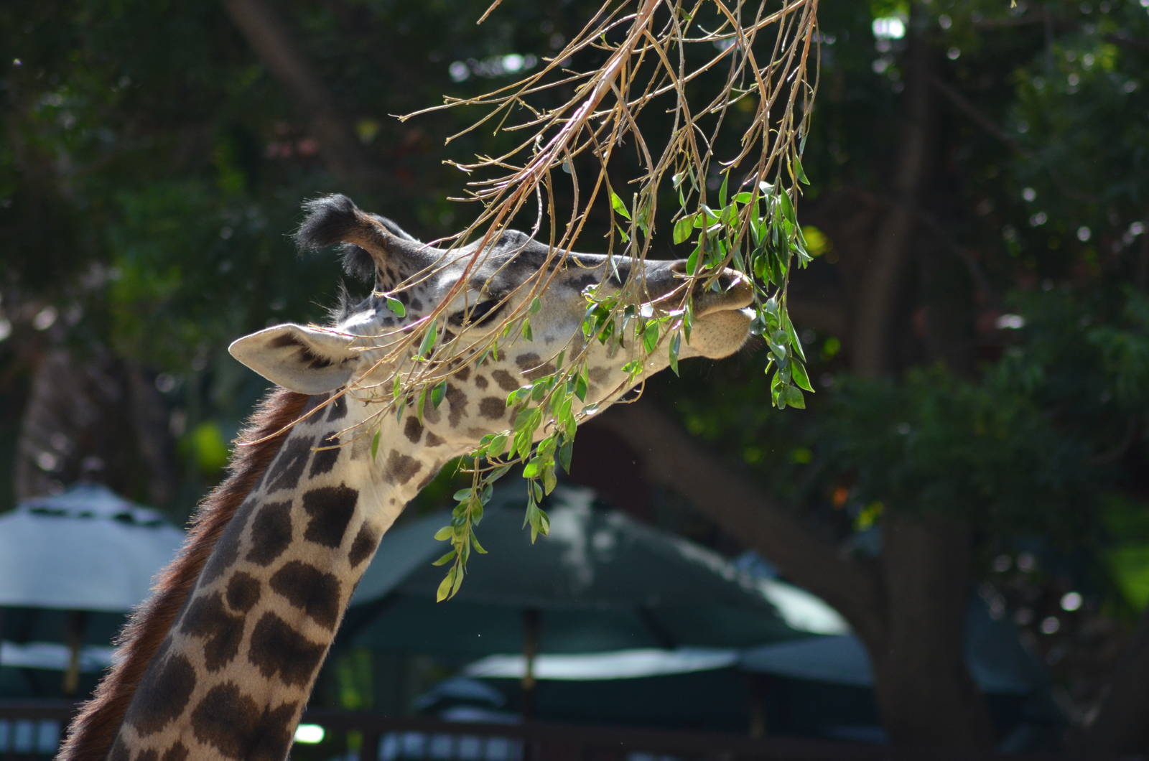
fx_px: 14334
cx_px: 574
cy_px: 380
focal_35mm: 450
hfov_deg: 4.6
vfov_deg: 3.0
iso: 720
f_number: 5.6
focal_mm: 300
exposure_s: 1/1000
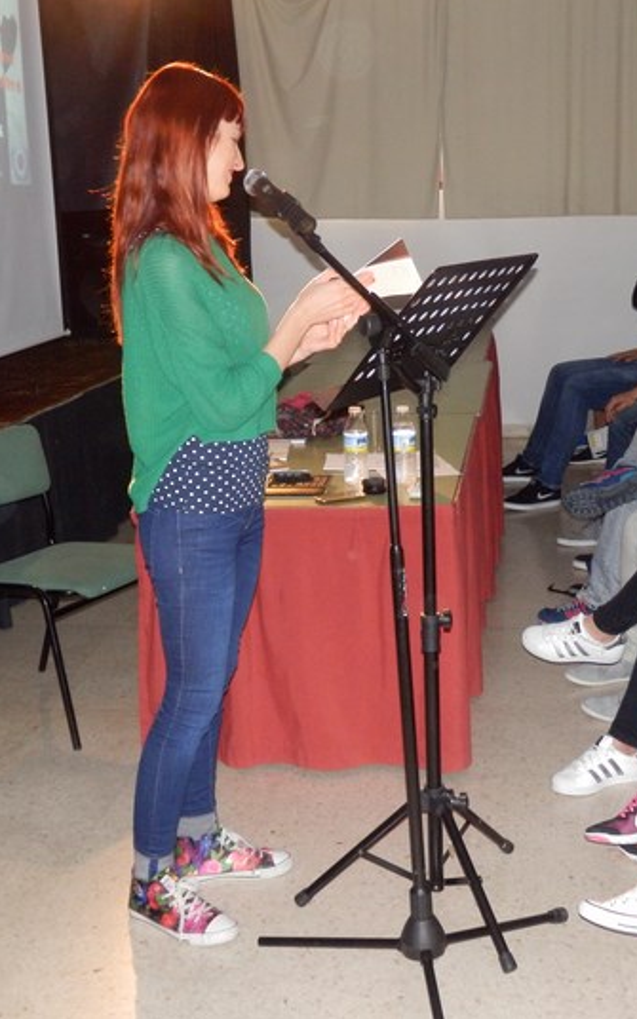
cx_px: 375
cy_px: 510
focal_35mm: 47
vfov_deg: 42.6
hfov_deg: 27.4
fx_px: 1305
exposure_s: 1/30
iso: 400
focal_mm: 6
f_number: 3.4
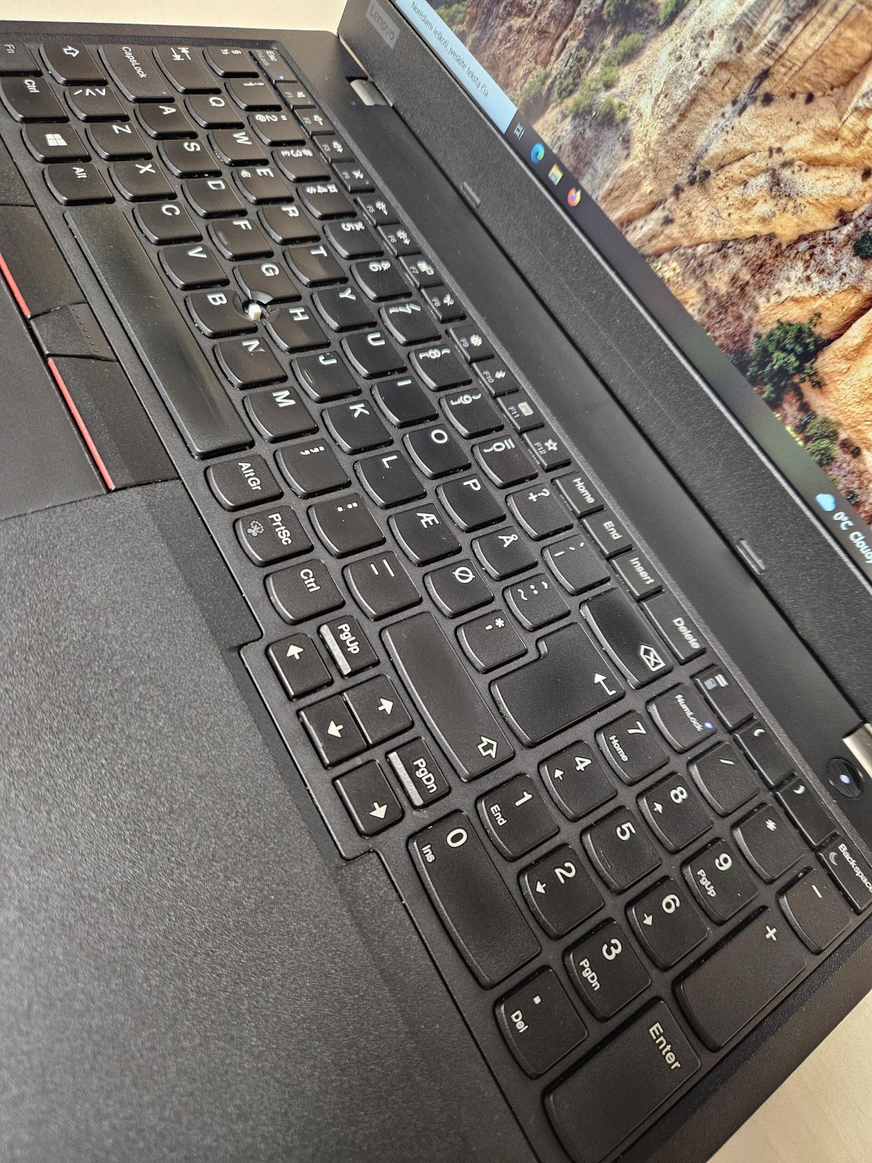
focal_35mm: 23
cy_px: 582
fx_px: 773
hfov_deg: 58.9
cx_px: 436
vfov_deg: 73.9
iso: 640
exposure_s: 1/33.3
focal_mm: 5.4
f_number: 1.8
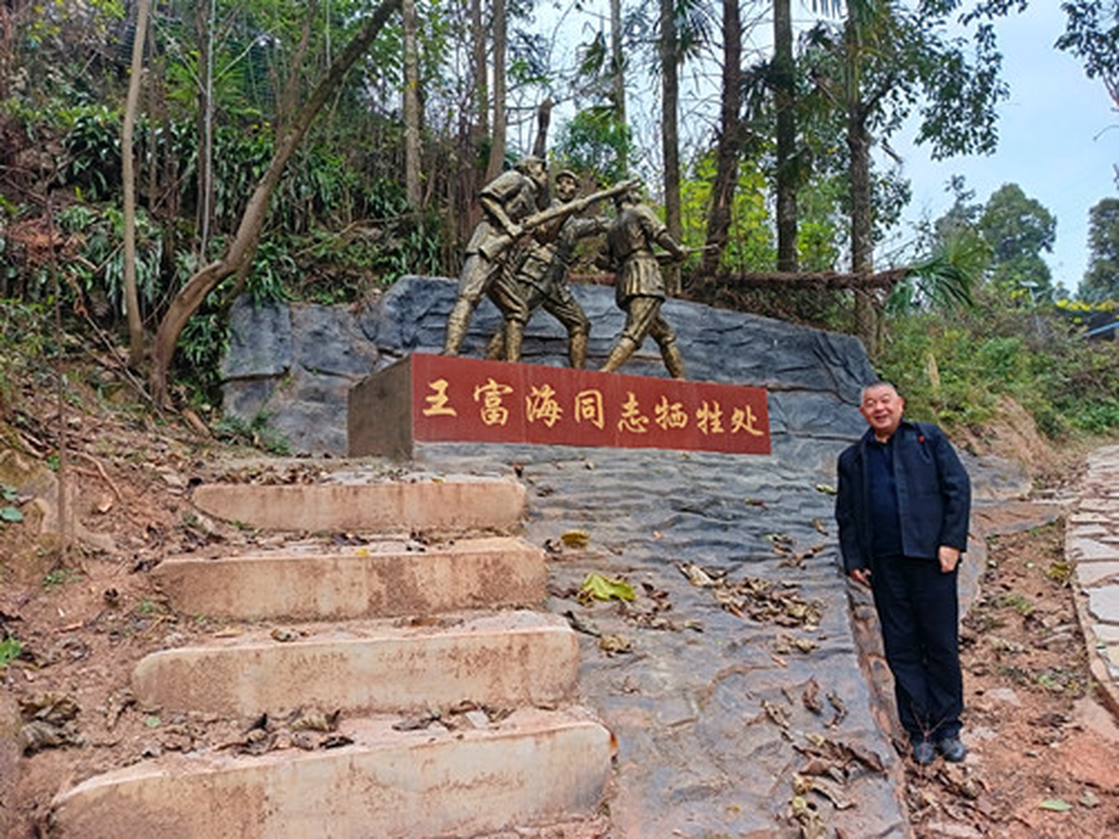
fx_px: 776
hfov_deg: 71.6
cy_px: 420
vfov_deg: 56.8
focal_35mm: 24
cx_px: 560
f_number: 1.75
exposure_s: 1/120
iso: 328
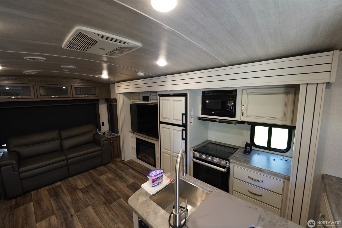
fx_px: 133
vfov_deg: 81.2
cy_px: 114
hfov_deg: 104.3
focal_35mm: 14
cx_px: 171
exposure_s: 1/30
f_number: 4
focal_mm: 14
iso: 500
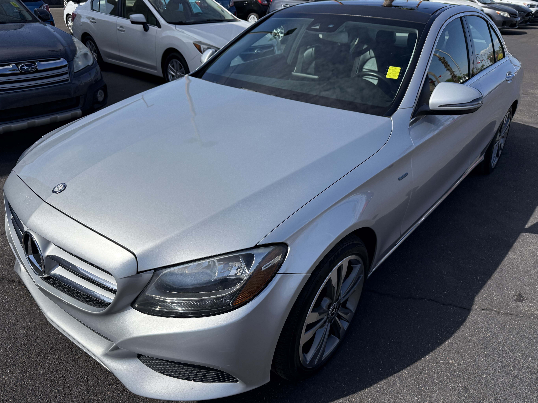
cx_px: 259
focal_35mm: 25
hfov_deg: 69.4
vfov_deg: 54.9
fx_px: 389
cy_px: 199
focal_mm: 6.76
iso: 100
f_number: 1.78
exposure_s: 1/9091
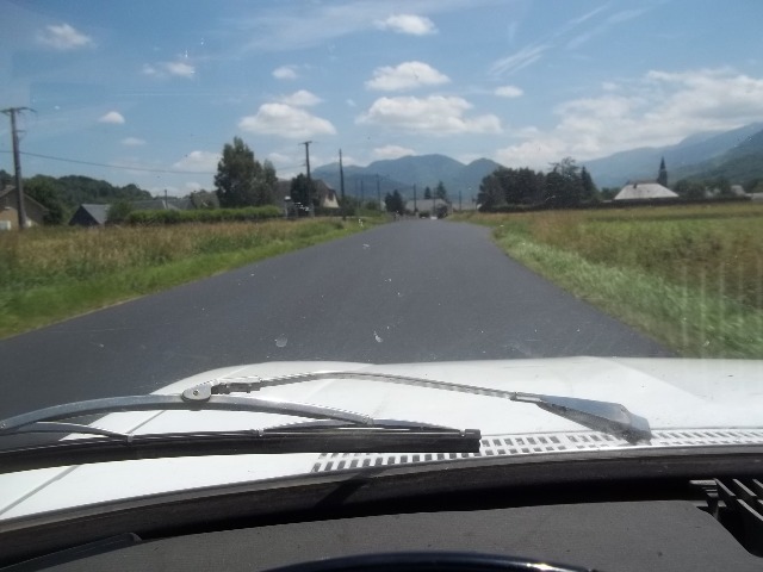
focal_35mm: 32
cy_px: 286
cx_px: 382
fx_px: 705
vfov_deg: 44.2
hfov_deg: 56.8
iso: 64
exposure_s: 1/200
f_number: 8.8
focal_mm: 5.7
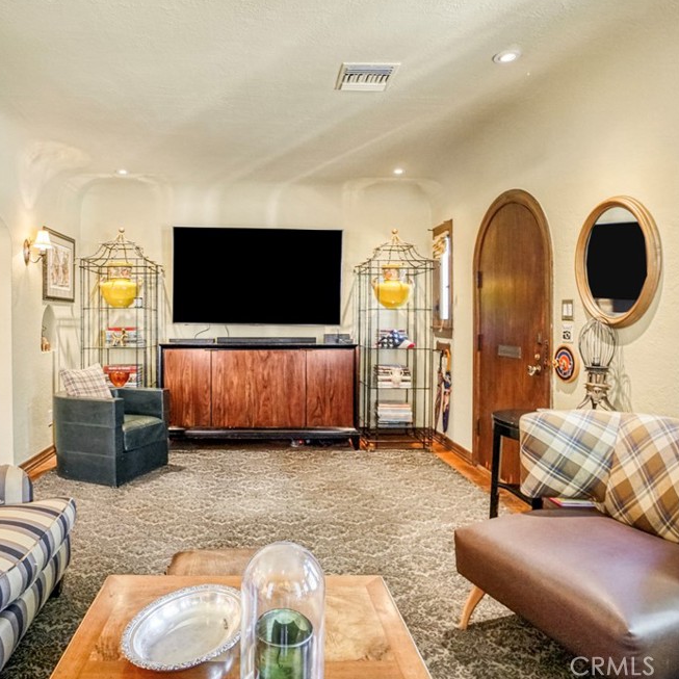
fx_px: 444
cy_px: 326
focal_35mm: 20
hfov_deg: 73.9
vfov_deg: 74.8
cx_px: 266
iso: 5000
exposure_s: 1/40
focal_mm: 10
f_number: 4
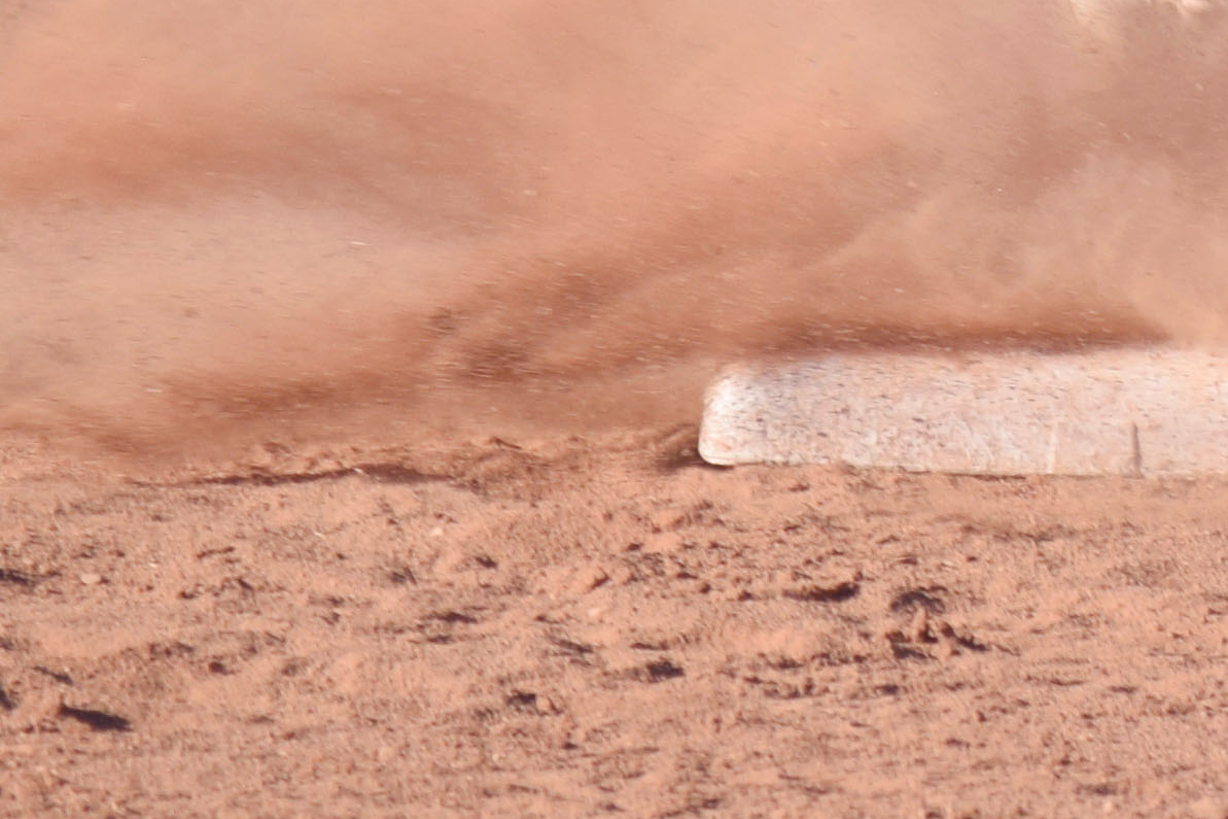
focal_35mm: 1509
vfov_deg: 0.9
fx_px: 51463
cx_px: 2676
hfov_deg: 1.4
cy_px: -455
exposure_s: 1/800
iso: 200
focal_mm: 200
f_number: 5.6
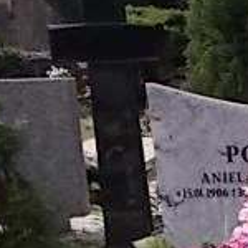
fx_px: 794
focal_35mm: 98
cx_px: 403
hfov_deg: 15.9
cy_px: 255
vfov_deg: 17.3
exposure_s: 1/125
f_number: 8
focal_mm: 4.6
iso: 80
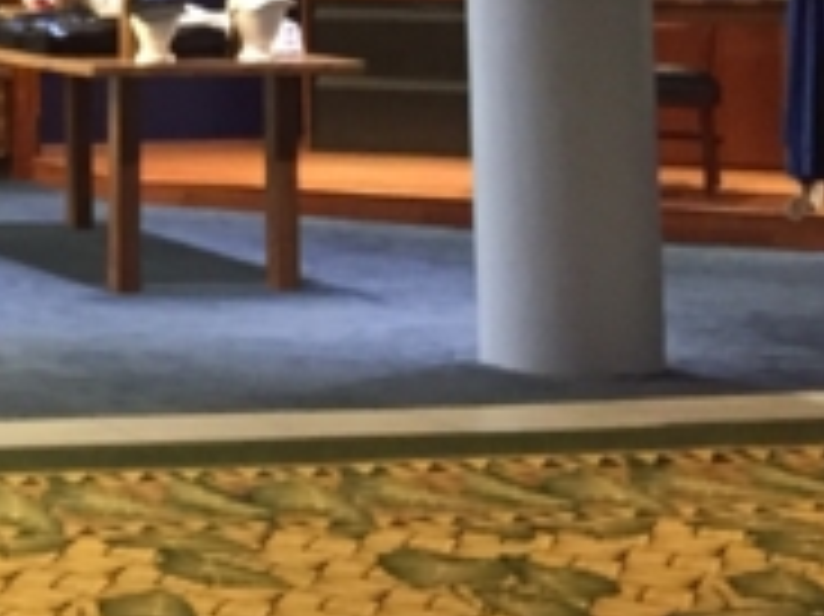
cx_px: -797
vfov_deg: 11.4
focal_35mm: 127
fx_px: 3021
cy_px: -171
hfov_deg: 13.4
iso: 250
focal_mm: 4.15
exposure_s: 1/24
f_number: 2.2
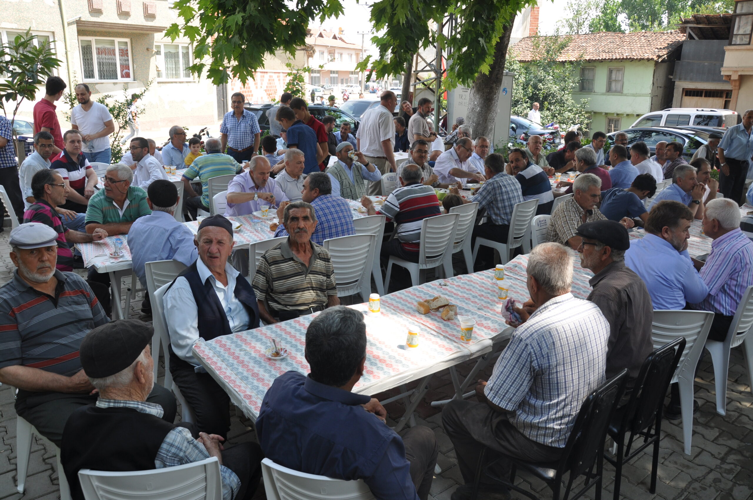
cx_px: 376
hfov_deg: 67.4
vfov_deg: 47.8
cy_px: 250
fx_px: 564
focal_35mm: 27
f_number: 7.1
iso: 200
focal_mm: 18
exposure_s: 1/200
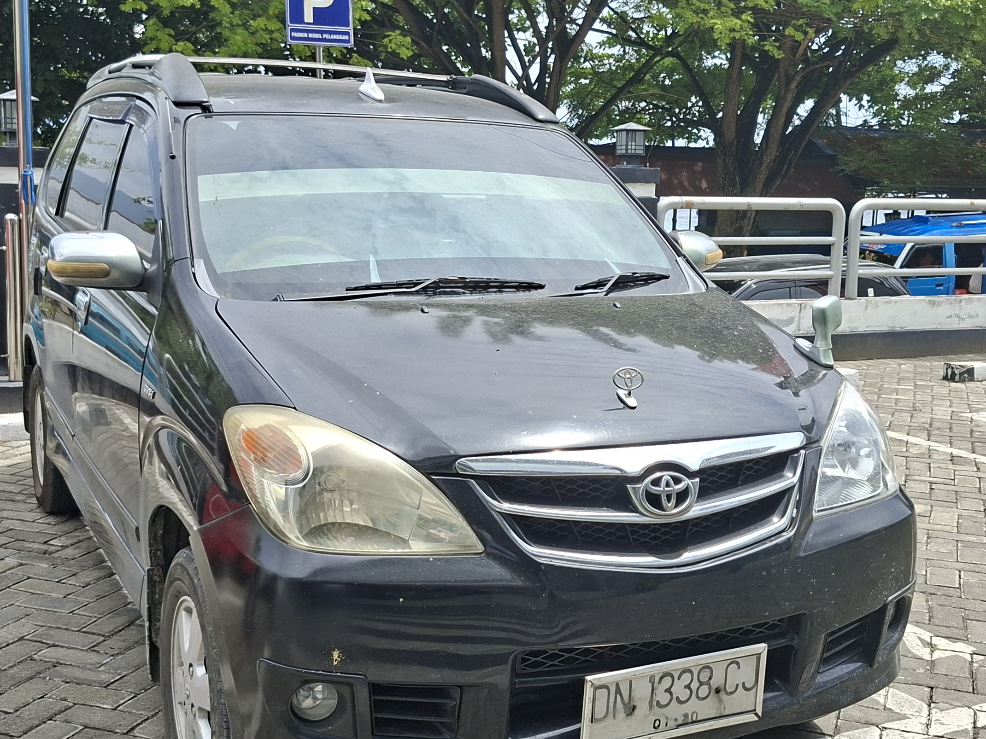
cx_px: 497
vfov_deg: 33.6
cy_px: 355
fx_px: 1225
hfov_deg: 43.9
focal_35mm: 43
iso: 50
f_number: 1.8
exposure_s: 1/1742
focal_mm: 5.54
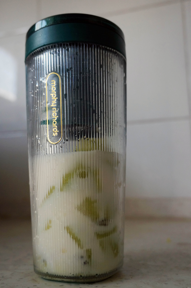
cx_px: 96
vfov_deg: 55.2
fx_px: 275
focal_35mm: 34
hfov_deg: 38.3
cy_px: 144
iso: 800
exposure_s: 1/160
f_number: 4
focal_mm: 23
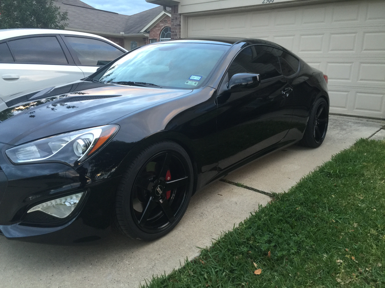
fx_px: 323
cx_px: 192
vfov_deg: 48.2
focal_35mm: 29
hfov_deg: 61.7
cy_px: 144
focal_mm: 4.15
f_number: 2.2
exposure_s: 1/30
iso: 50
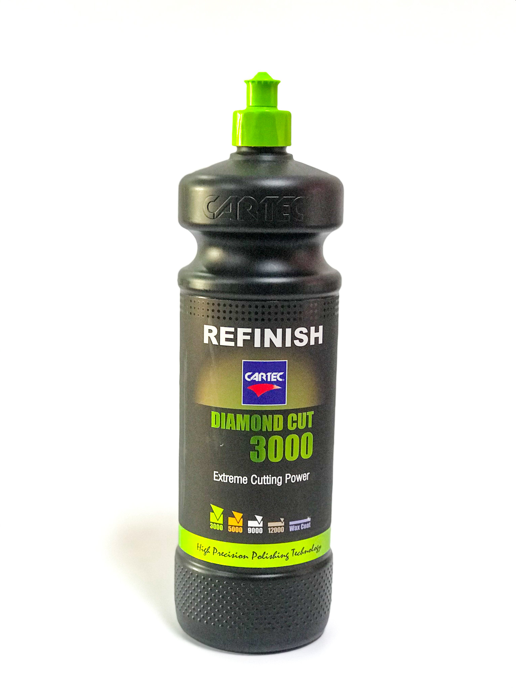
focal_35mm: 57
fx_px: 1133
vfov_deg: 33.8
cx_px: 258
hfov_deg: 25.7
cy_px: 344
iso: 500
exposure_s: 1/50
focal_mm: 6.6
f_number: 2.8
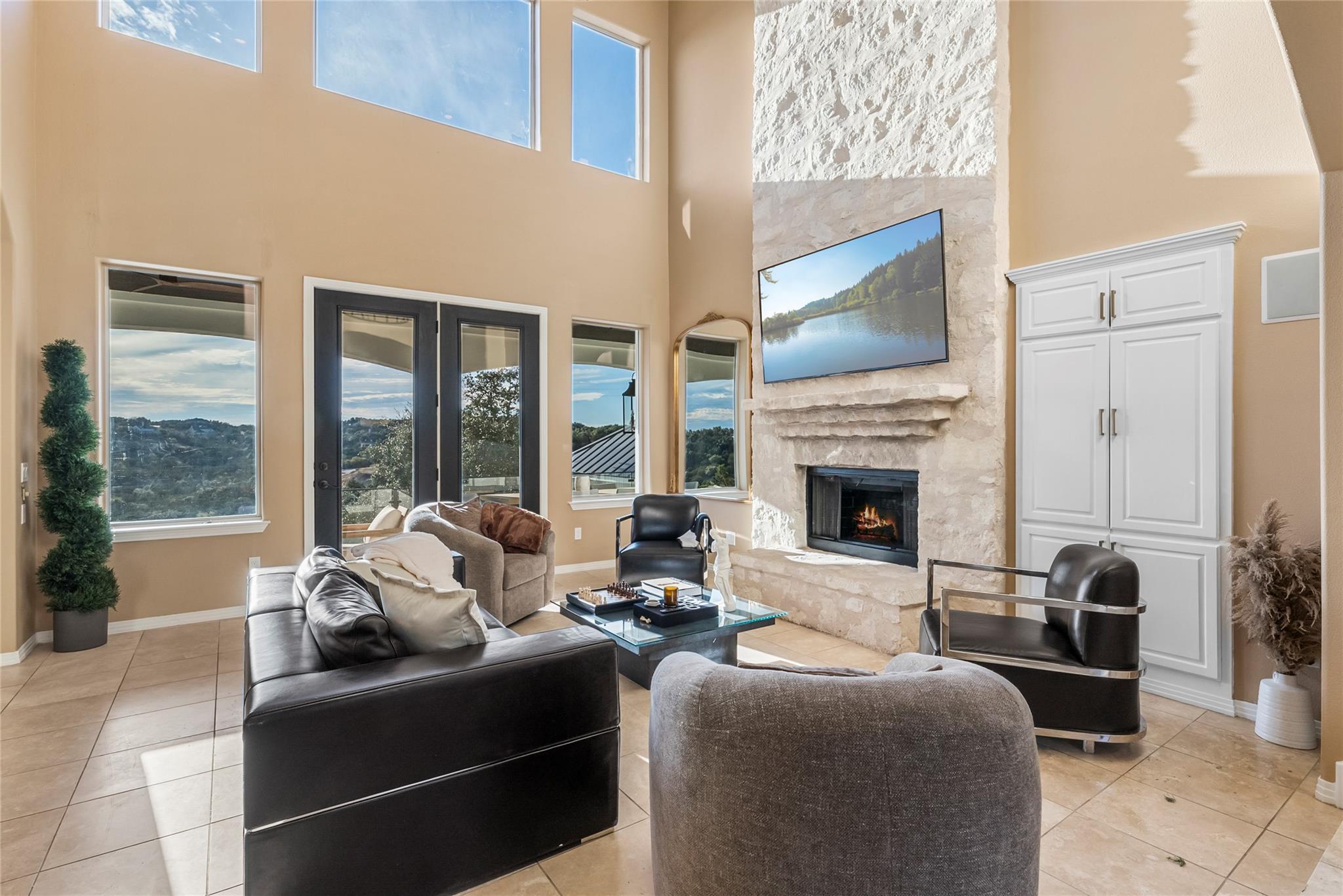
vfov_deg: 70.5
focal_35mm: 17
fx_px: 634
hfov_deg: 93.3
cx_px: 672
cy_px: 448
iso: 500
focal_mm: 17
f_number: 11
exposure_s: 1/50
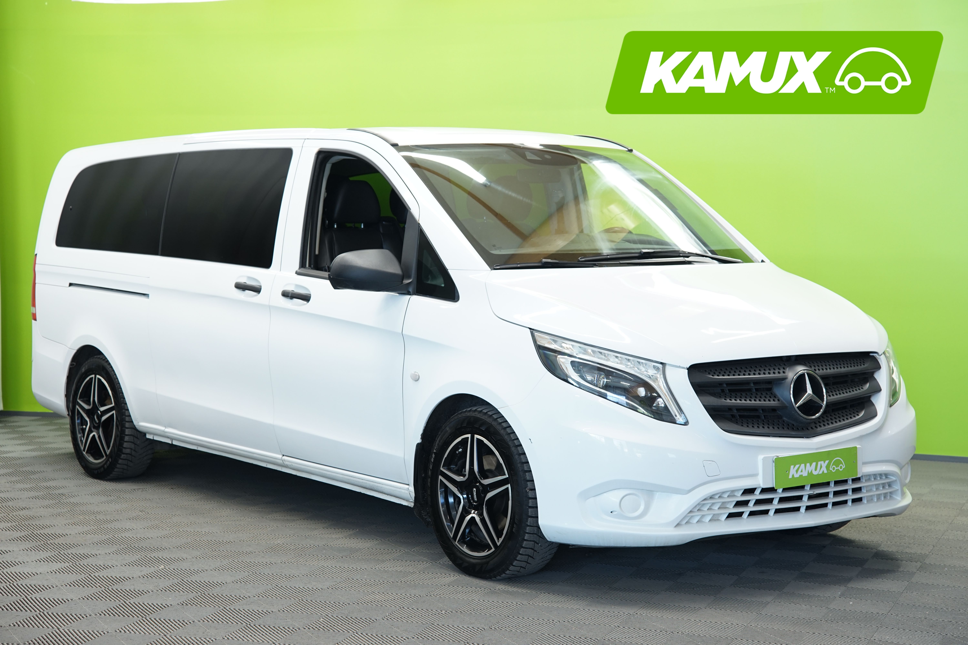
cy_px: 322
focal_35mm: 69
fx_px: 1855
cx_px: 484
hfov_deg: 29.2
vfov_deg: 19.7
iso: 500
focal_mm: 69
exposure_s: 1/15
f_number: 5.6
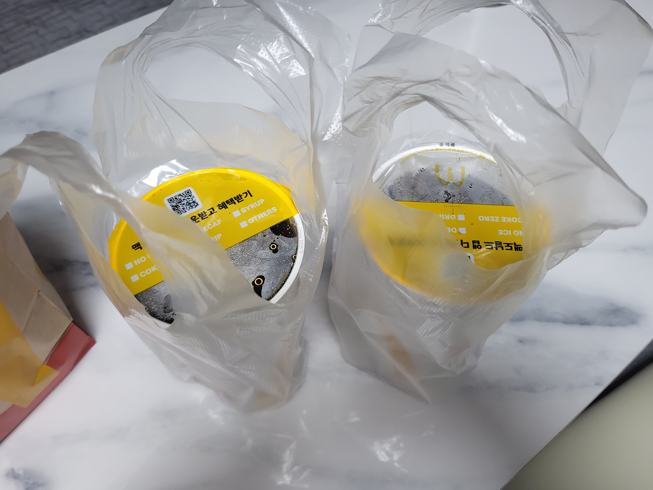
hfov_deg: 67.3
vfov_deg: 53.1
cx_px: 326
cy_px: 245
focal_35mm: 26
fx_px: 490
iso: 320
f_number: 1.8
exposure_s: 1/120
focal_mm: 4.25
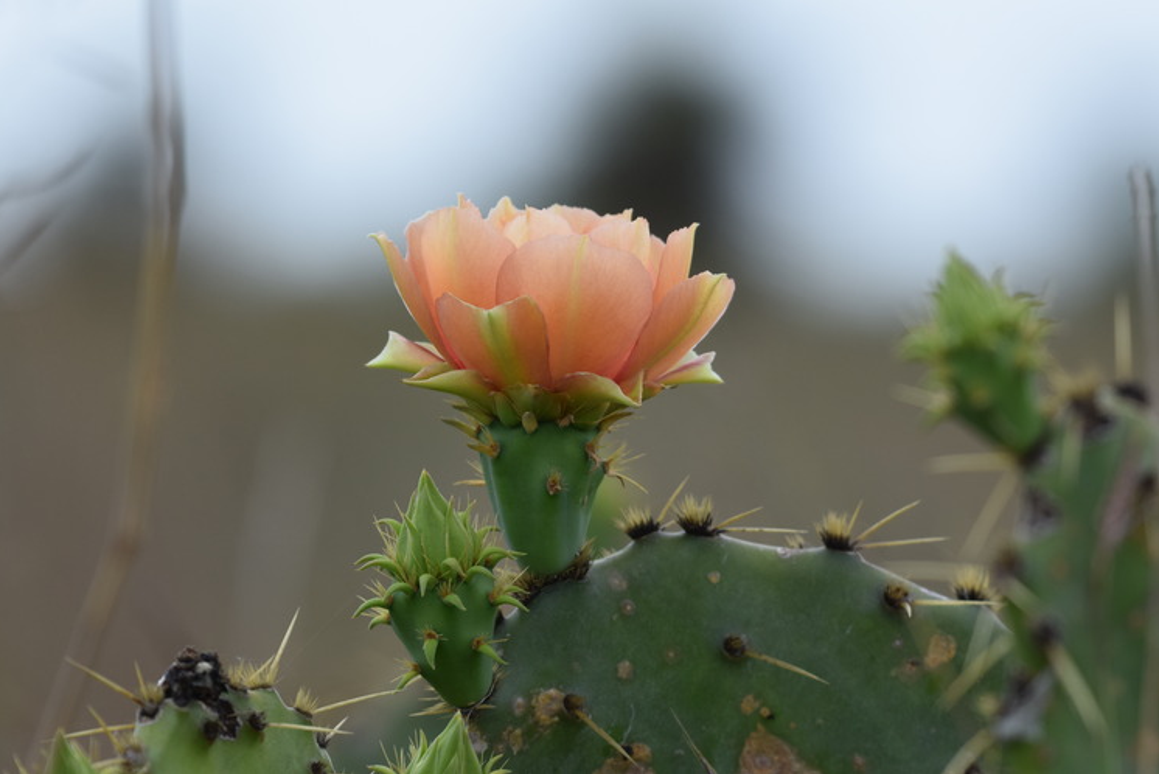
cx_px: 578
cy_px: 387
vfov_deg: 3.4
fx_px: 13108
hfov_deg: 5.1
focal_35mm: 407
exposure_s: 1/1600
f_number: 5.6
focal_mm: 270
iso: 400
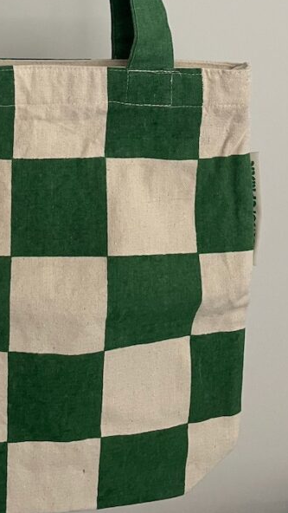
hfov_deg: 24.1
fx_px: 665
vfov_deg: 40.3
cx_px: 58
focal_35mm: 49
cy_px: 99
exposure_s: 1/33
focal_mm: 4.2
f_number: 1.6
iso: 400
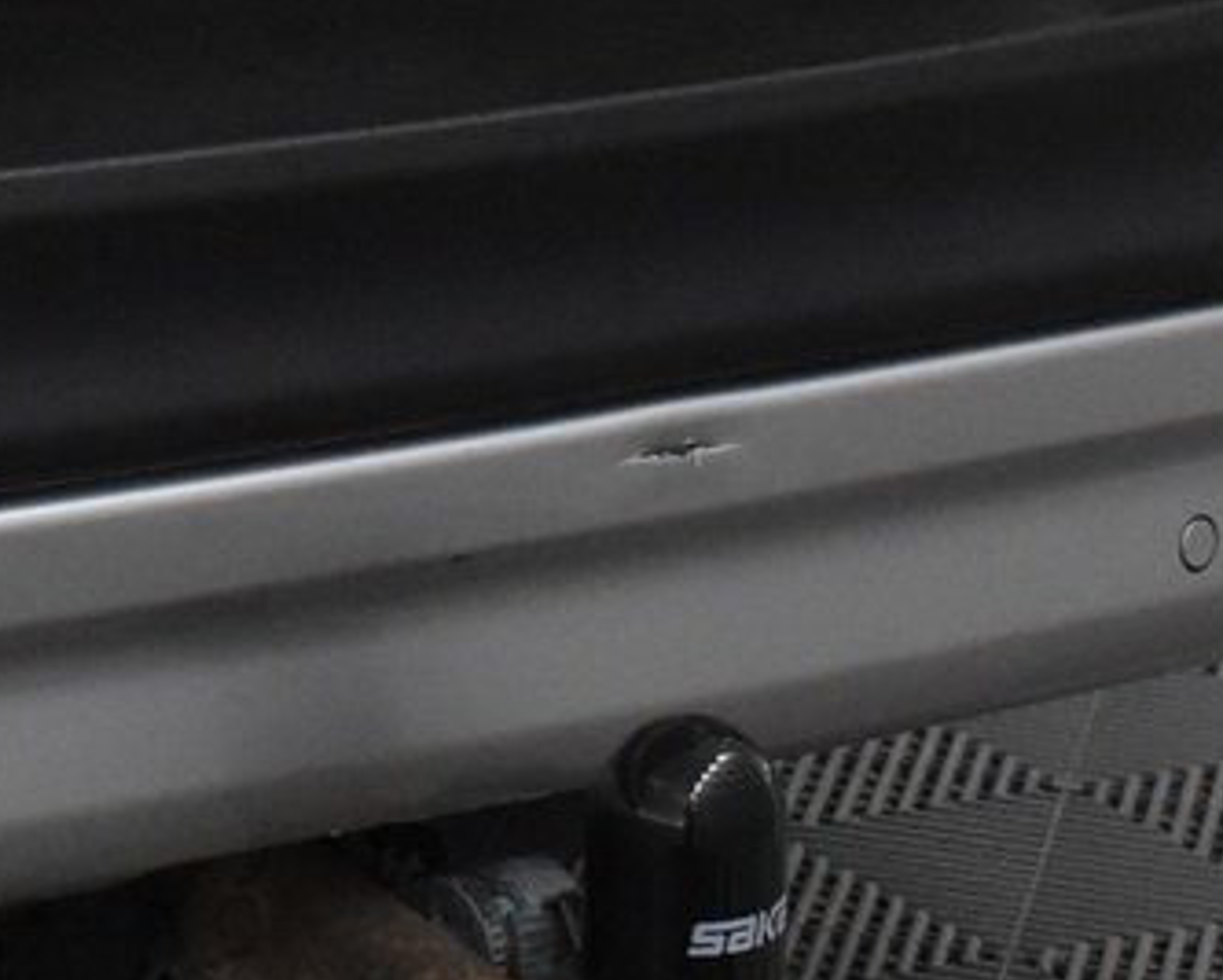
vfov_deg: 7.7
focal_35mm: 198
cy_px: -195
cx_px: -810
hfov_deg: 9.4
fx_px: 7183
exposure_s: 1/200
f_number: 7.1
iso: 3200
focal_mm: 29
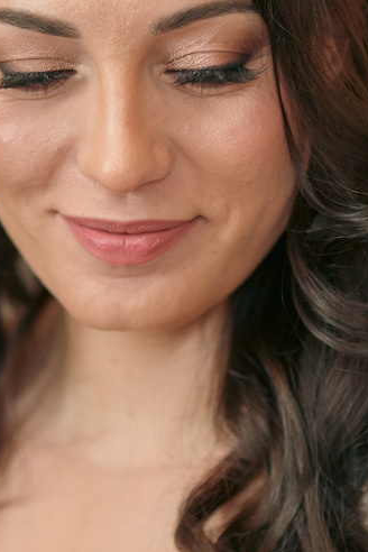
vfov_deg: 6.2
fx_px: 5090
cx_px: 57
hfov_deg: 4.1
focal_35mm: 332
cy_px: 135
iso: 400
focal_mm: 85
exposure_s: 1/250
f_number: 1.4
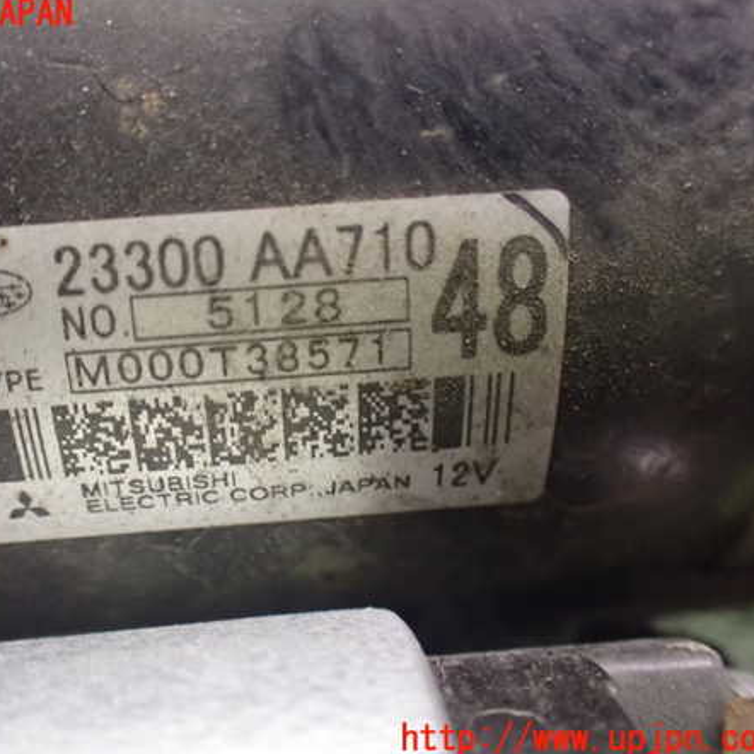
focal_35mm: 36
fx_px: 887
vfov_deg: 46.0
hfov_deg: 45.6
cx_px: 275
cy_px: 377
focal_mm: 5.4
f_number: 2.3
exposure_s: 1/30
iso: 1250
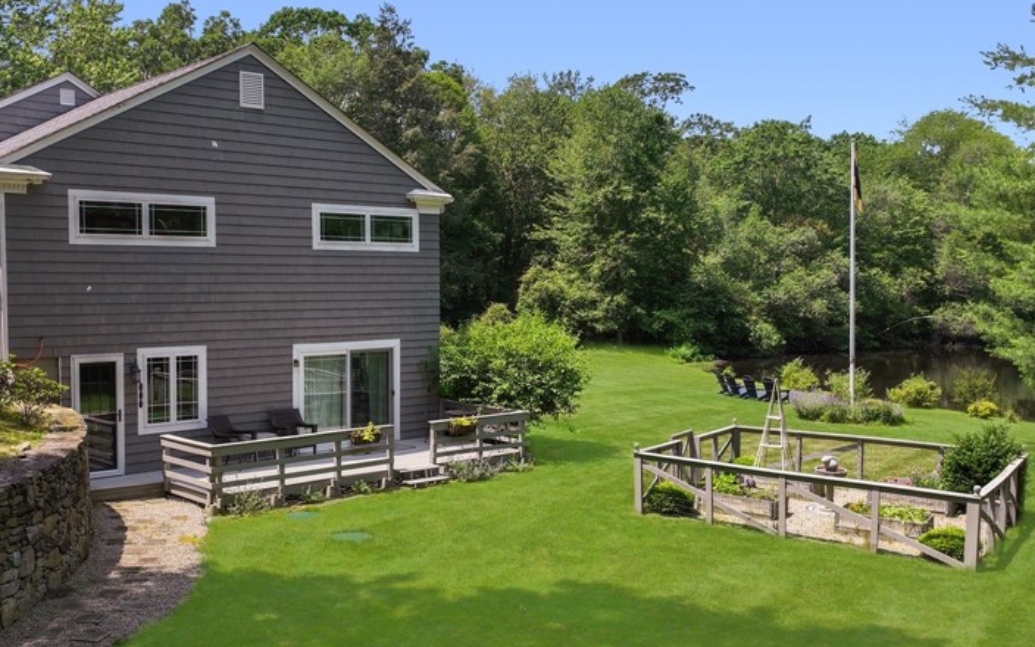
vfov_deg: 34.4
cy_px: 333
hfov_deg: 52.5
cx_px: 426
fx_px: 1044
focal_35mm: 37
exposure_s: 1/200
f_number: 2.8
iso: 100
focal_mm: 12.29
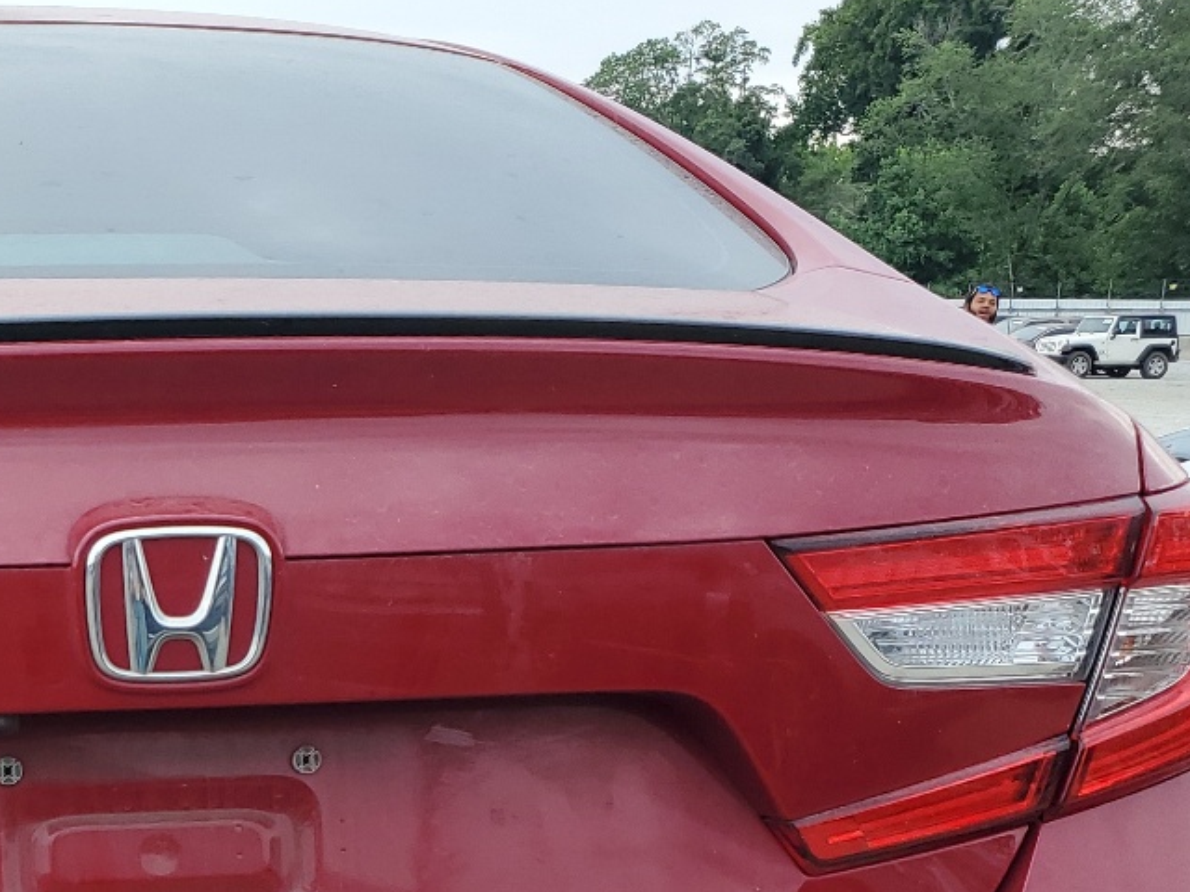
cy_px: 912
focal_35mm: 65
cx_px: 4
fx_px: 2235
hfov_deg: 28.1
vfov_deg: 21.7
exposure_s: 1/217
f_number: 1.5
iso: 50
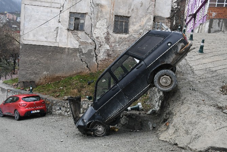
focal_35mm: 34
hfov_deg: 55.8
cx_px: 114
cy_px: 76
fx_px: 214
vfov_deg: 38.9
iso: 800
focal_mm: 23
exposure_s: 1/1000
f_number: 6.3
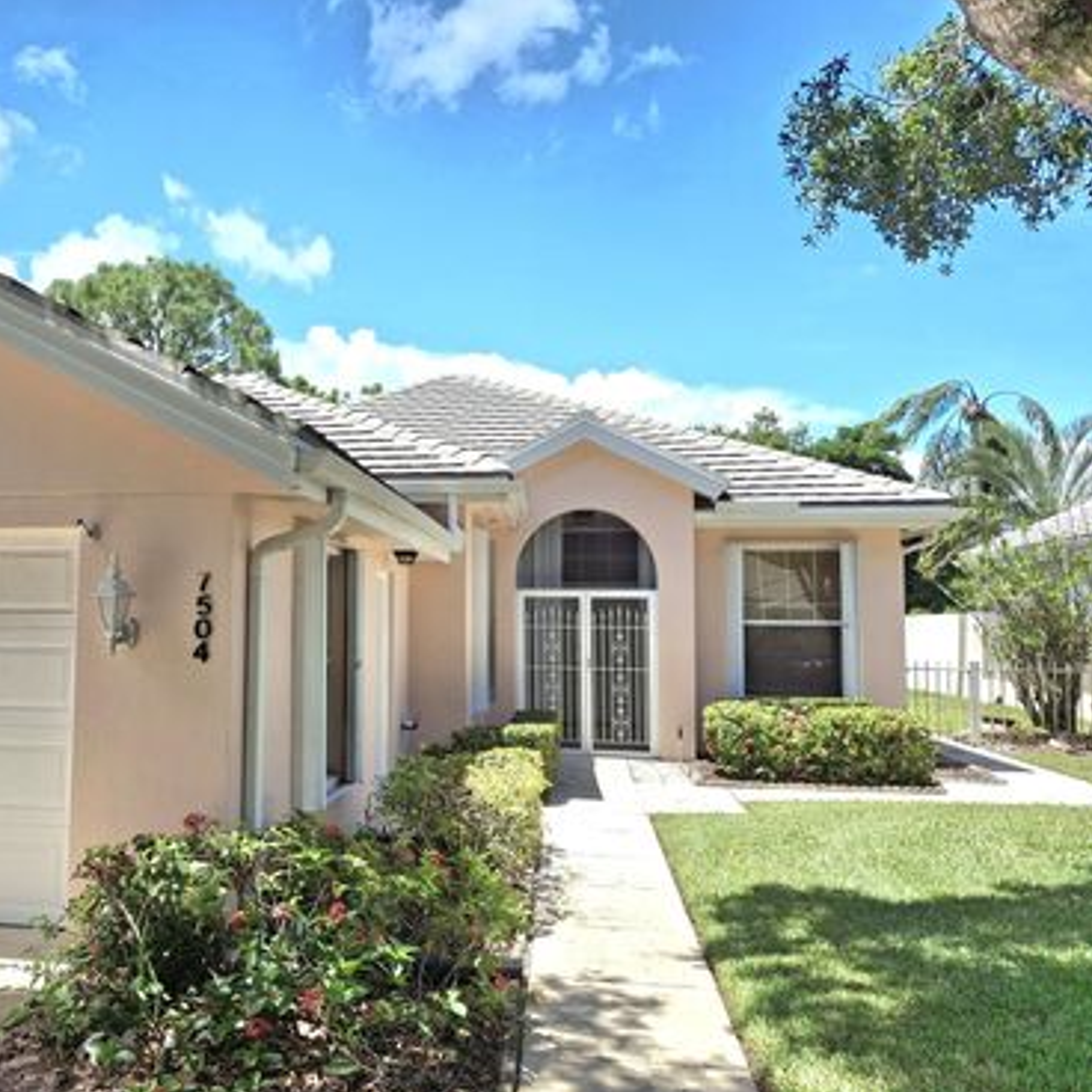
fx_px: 1071
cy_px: 550
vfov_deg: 54.0
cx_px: 356
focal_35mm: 30
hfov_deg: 52.9
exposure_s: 1/1429
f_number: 1.8
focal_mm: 4.69
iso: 25
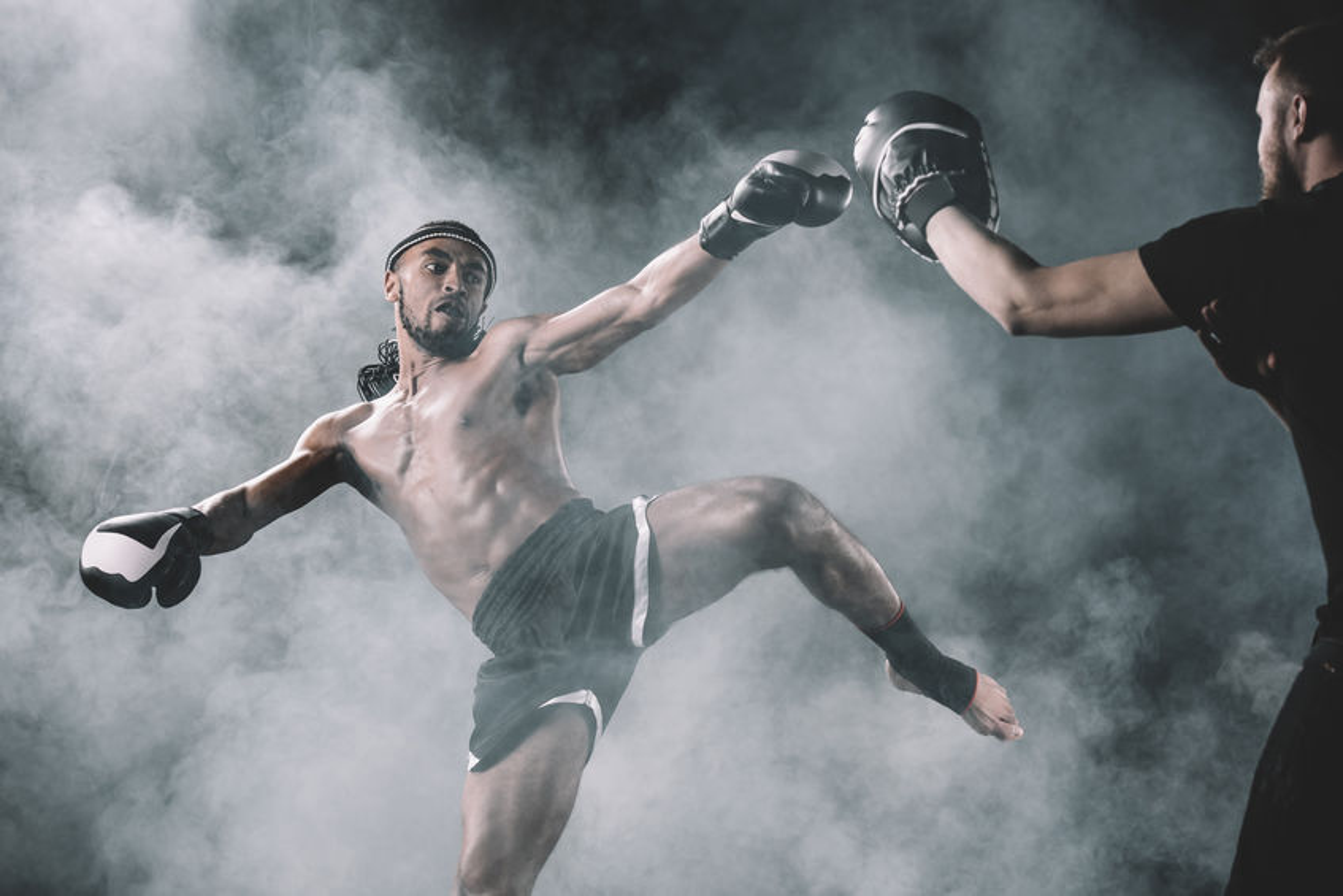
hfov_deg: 24.8
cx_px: 672
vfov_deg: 16.7
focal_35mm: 82
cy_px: 448
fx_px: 3059
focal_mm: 82
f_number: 4
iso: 250
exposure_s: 1/250
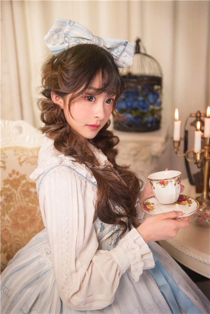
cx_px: 105
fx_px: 419
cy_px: 157
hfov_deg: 28.1
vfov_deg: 41.1
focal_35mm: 48
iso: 100
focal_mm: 48
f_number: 2.8
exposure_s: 1/50
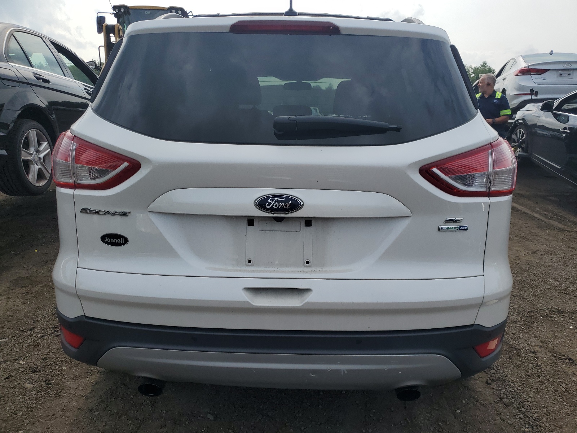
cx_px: 288
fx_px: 433
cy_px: 216
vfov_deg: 53.1
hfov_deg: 67.3
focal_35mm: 26
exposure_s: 1/5000
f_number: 1.5
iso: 50
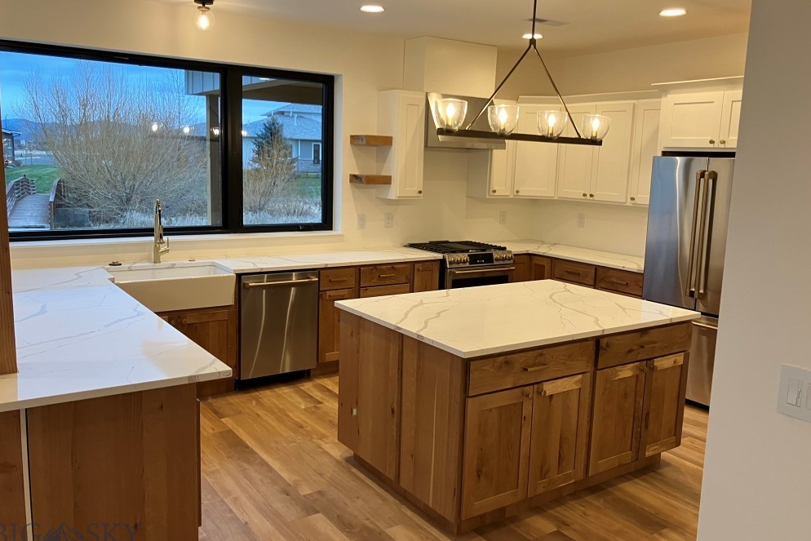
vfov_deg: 43.6
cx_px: 401
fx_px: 676
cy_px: 256
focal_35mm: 30
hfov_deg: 61.9
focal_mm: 3.99
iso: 80
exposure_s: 1/60
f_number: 1.8
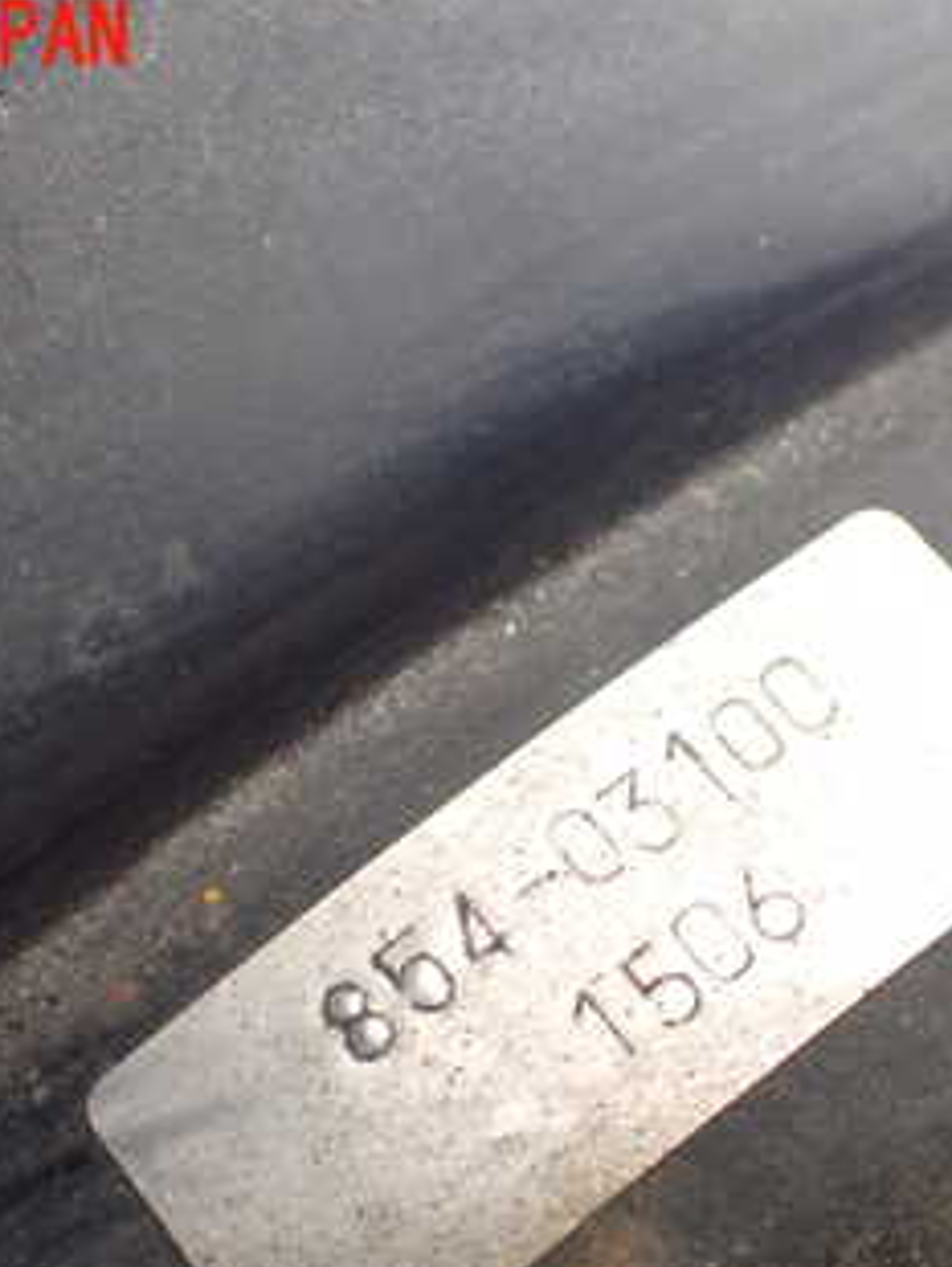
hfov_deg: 25.2
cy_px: 907
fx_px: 2124
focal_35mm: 58
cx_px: 613
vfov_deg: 32.7
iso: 800
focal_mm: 5.4
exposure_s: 1/60
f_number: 2.3
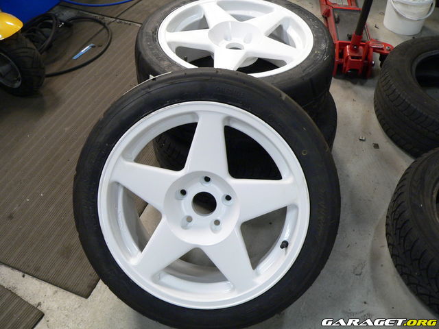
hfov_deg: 51.4
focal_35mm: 36
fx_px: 457
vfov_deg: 39.7
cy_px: 164
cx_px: 220
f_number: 2.8
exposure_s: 1/13
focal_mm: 6
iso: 200
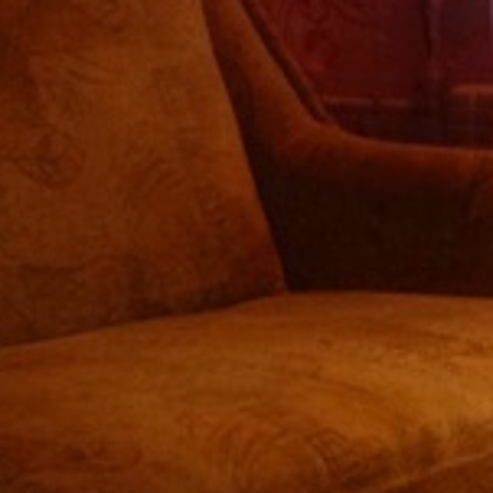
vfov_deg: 8.8
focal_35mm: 198
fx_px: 3190
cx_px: 970
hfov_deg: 8.4
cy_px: 10
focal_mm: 4.13
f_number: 2.4
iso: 100
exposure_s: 1/20
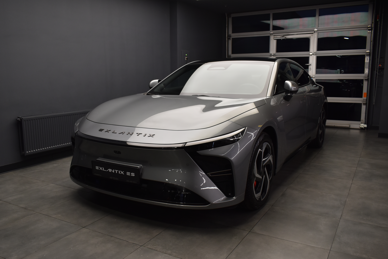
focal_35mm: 30
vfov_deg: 43.6
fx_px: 323
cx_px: 194
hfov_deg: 61.9
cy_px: 130
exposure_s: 1/100
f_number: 5
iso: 400
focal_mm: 20
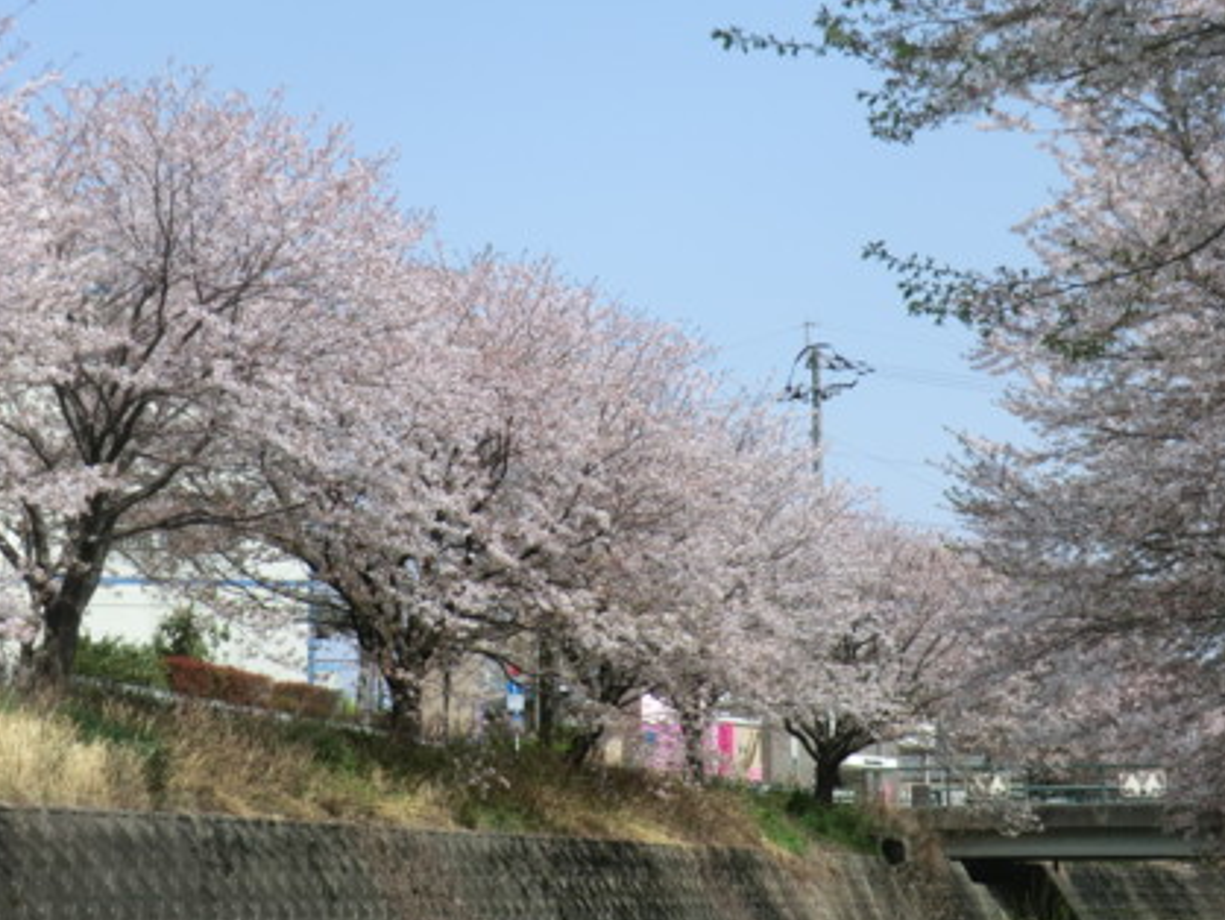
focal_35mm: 70
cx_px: 592
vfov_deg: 21.0
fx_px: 2479
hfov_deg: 27.8
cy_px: 442
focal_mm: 11.6
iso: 80
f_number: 4.4
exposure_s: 1/500
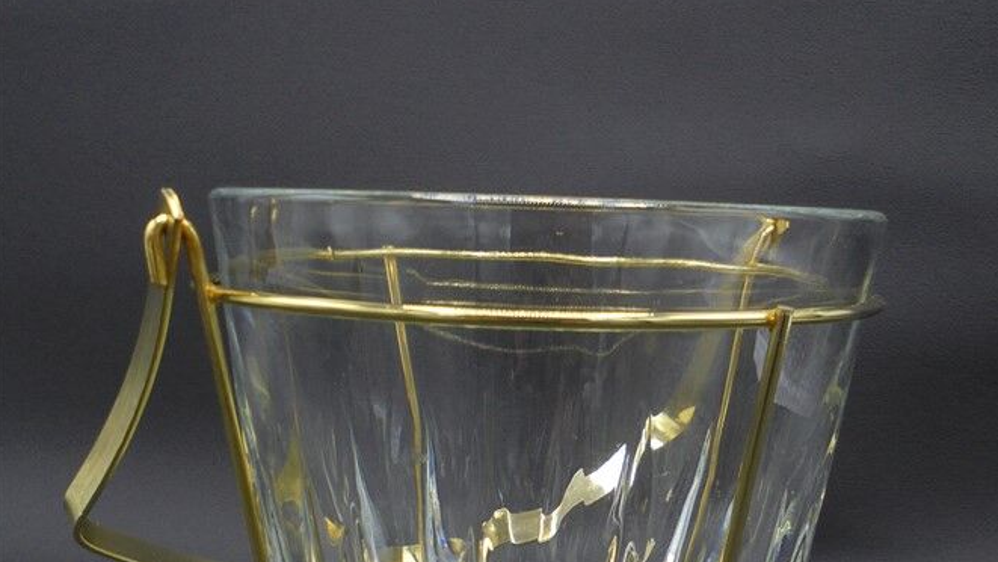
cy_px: 493
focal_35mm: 43
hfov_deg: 47.4
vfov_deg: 26.9
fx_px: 1138
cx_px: 504
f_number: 3.7
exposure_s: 1/30
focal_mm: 5.3
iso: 100
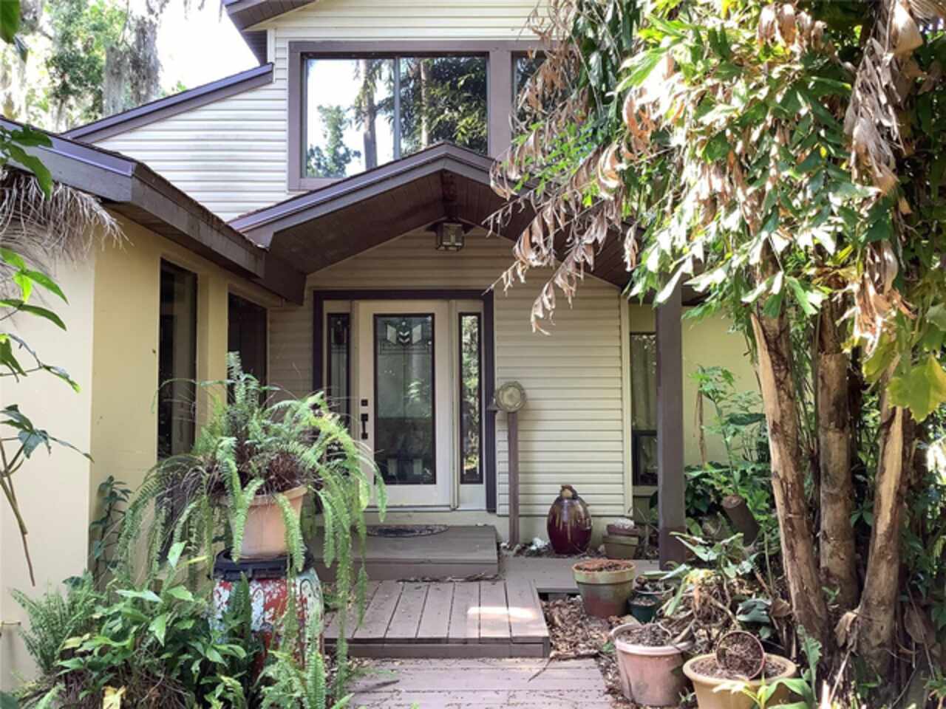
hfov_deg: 58.4
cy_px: 354
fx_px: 847
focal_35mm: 31
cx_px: 473
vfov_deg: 45.4
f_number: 2.4
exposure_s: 1/60
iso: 50
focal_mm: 3.3
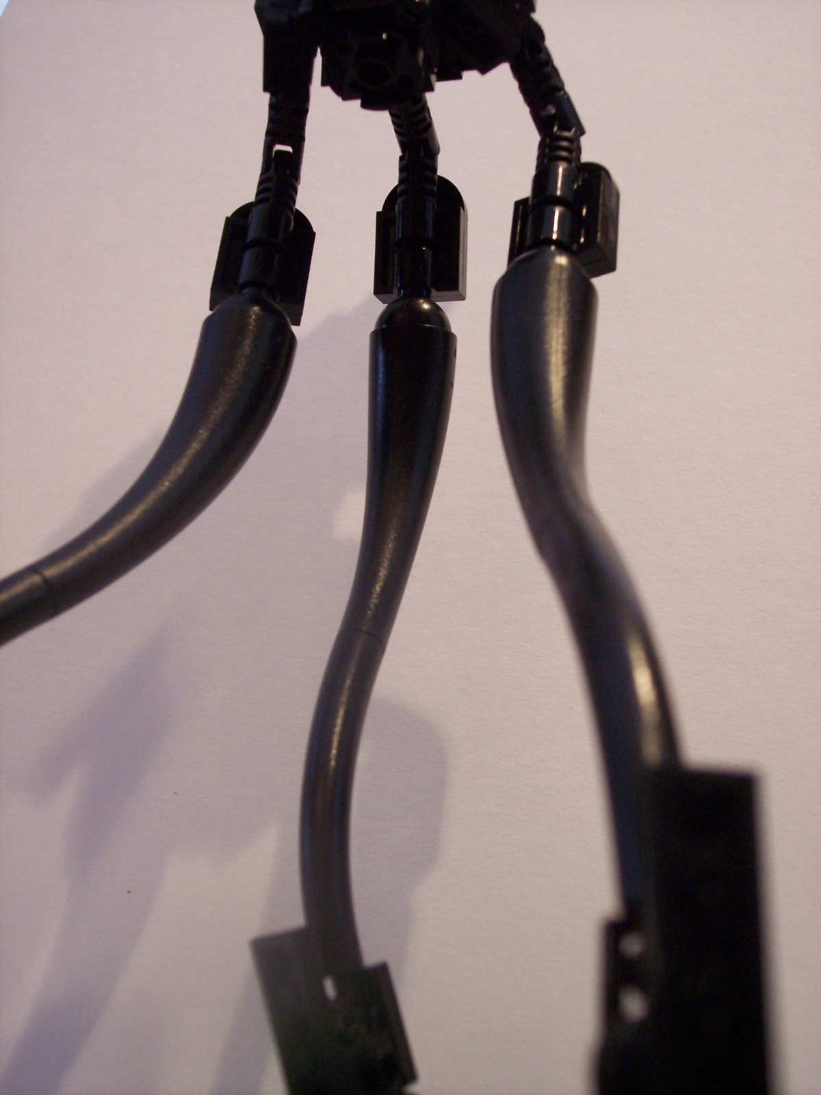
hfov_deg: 36.8
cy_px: 548
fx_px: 1233
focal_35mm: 39
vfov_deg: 47.9
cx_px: 410
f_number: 3.4
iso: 200
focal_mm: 8
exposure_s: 1/8
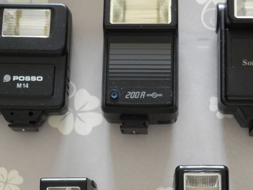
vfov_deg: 19.3
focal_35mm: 76
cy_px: 139
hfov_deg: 25.6
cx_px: 140
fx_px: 556
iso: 400
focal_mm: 8.8
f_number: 3.2
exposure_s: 1/26.5
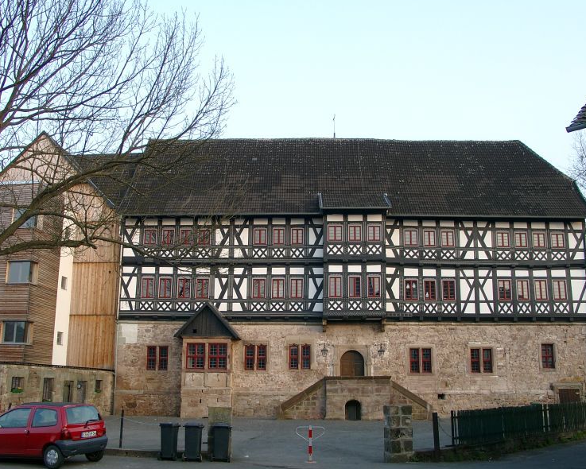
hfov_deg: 50.2
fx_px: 625
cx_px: 272
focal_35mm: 36
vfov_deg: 41.2
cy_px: 231
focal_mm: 7.13
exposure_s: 1/76.9
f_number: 4
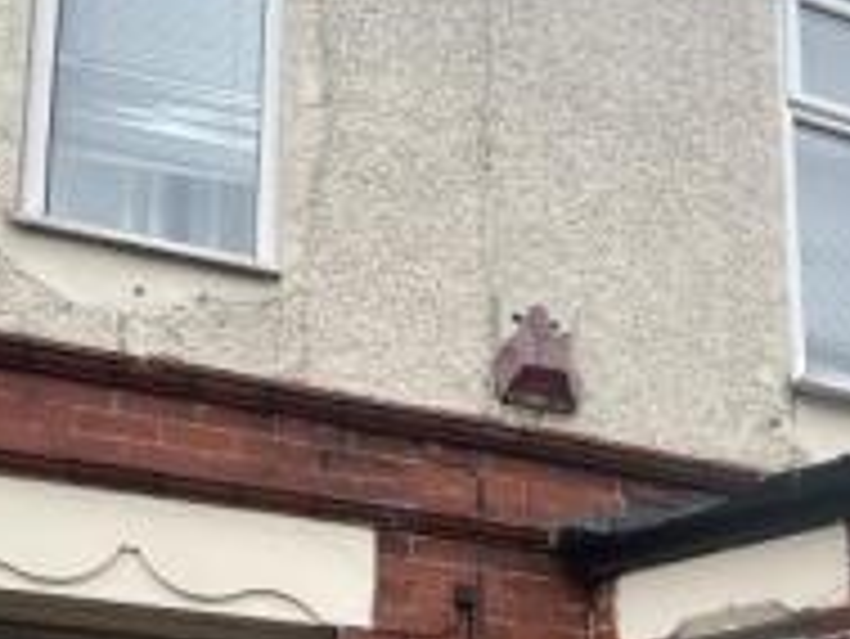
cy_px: 925
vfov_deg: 27.0
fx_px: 983
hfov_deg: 46.1
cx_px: 564
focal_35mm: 40
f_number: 1.8
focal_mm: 1.57
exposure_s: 1/99
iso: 50
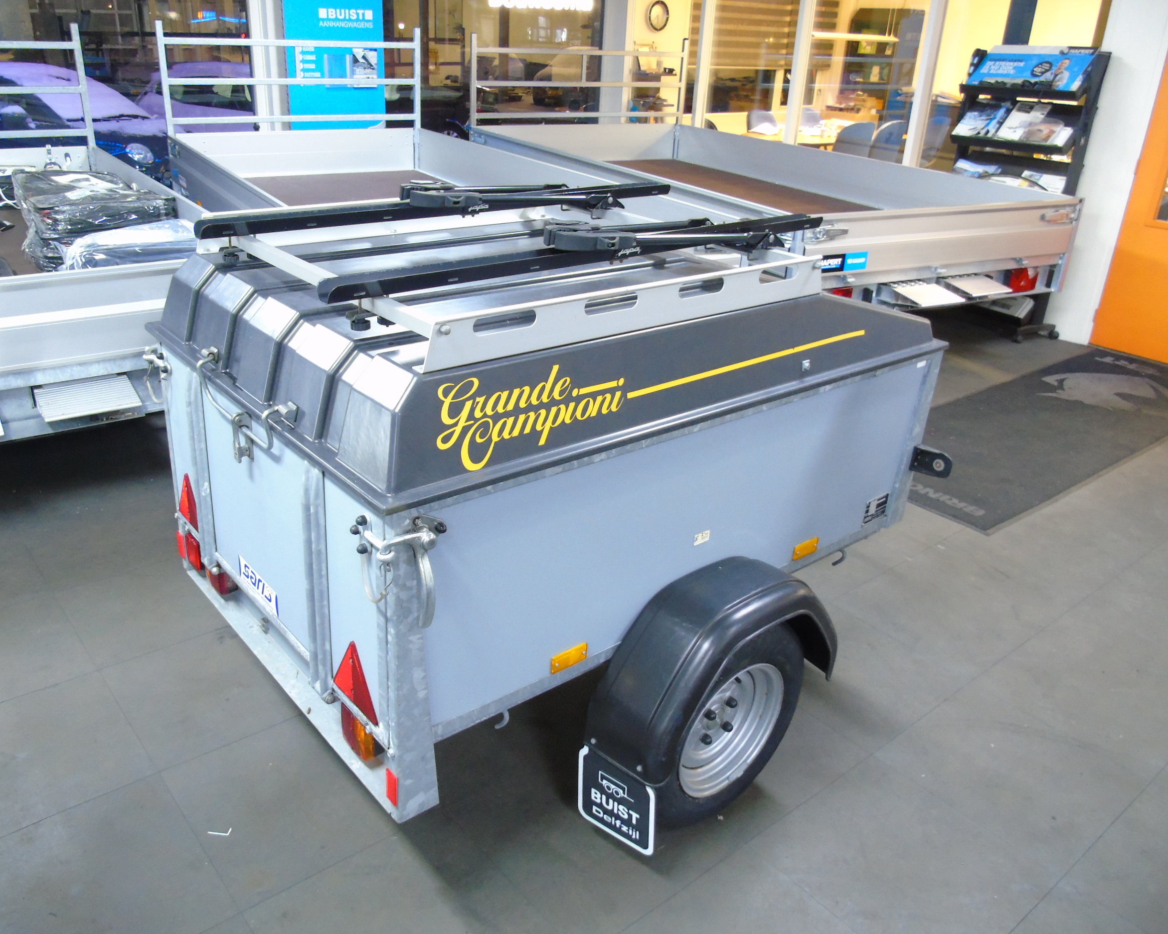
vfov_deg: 53.2
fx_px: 933
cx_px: 536
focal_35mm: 27
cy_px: 472
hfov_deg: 64.0
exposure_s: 1/4
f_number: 3.4
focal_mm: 4.4
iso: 400
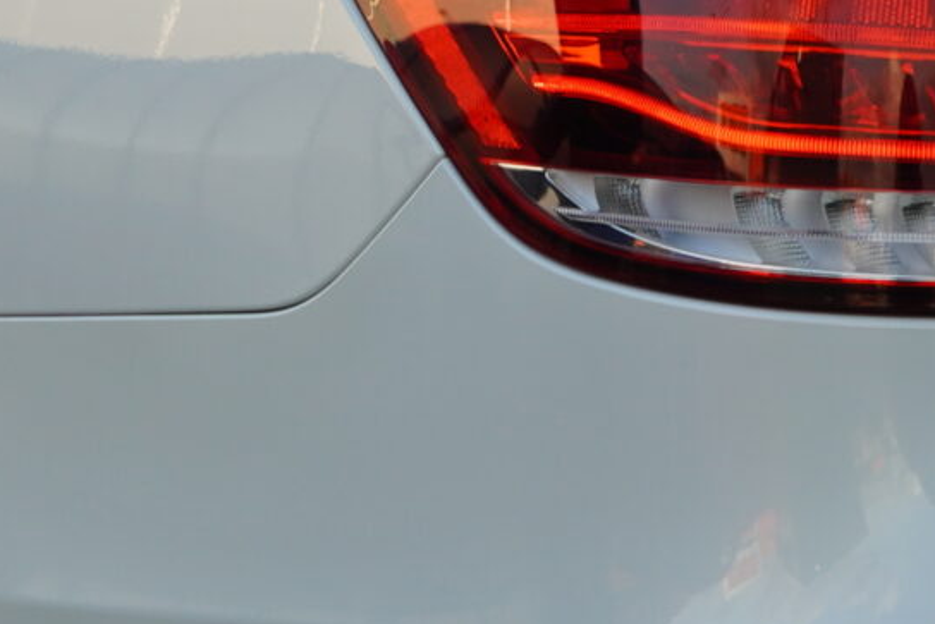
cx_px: 237
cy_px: 9
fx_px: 4581
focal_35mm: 176
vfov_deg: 7.8
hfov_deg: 11.6
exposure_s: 1/160
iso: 125
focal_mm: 25
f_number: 4
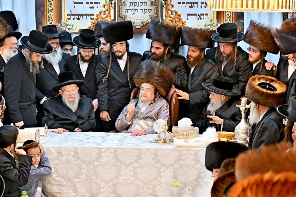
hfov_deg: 27.0
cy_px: 98
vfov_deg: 18.2
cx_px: 148
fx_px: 616
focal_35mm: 75
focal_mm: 50
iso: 800
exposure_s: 1/250
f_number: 4
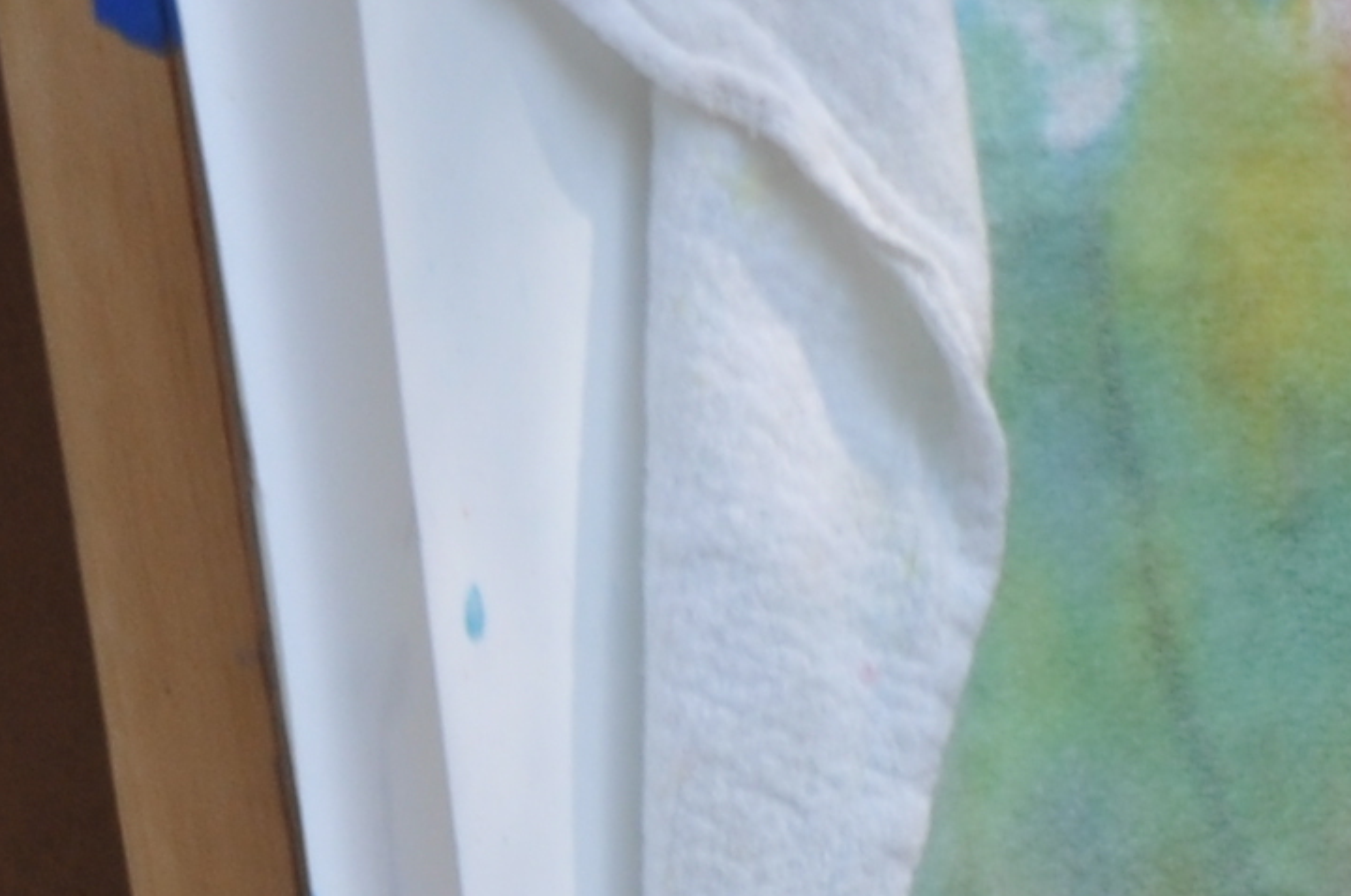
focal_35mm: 411
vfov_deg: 3.3
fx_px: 15403
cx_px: 2030
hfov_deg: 5.0
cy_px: 2388
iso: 200
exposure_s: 1/200
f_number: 7.1
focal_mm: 46
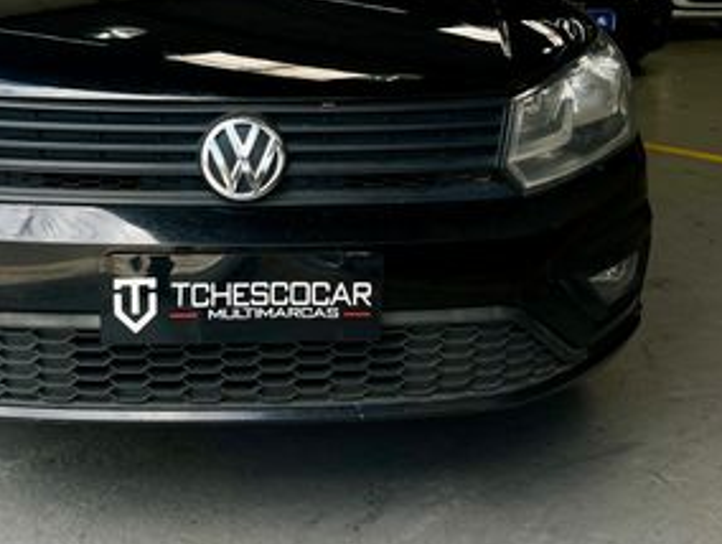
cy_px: 140
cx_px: 249
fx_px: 898
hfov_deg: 43.3
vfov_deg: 33.1
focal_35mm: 43
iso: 50
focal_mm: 5.7
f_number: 1.5
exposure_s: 1/738
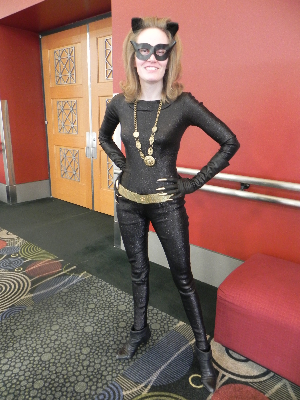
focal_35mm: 26
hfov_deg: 53.1
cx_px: 150
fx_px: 300
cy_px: 200
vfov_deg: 67.3
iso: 400
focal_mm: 4.6
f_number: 2.8
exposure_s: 1/9.6
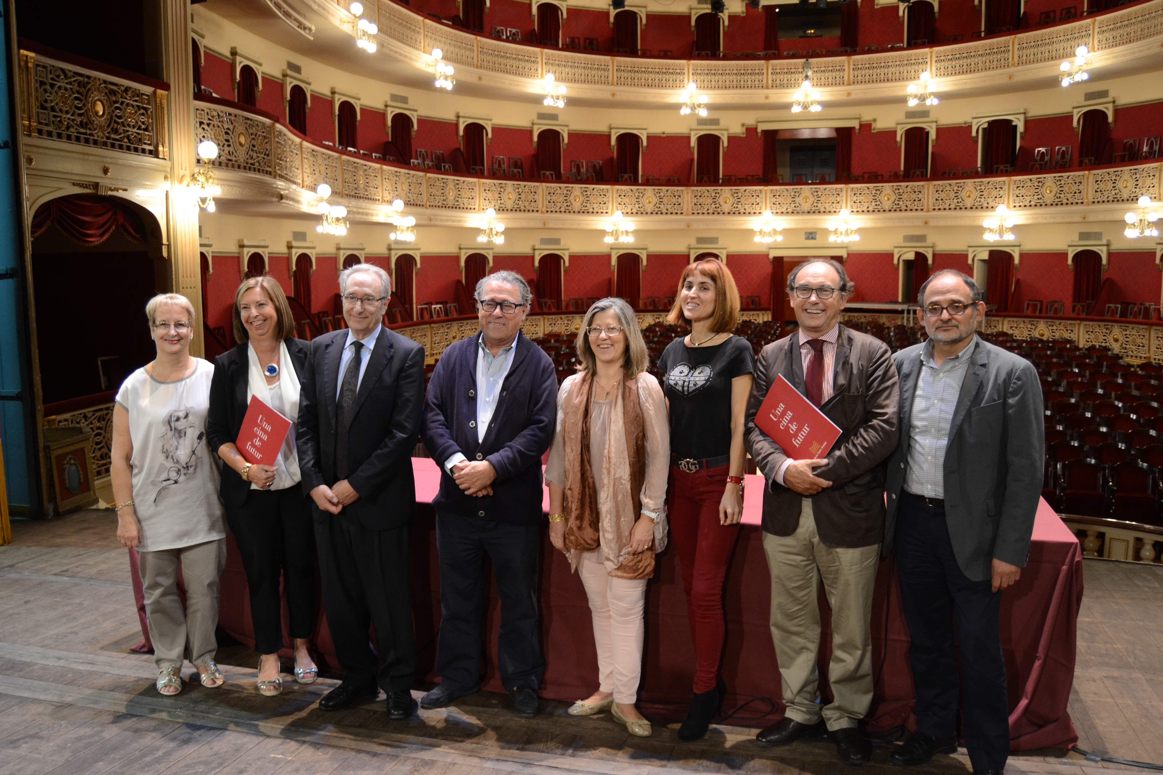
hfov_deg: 61.9
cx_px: 582
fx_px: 969
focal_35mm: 30
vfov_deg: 43.6
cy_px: 388
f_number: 3.5
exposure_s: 1/25
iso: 800
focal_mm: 20
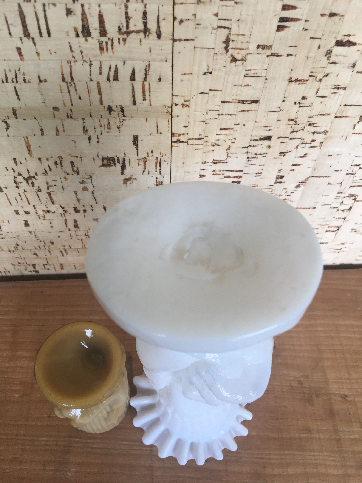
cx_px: 181
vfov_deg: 61.7
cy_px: 242
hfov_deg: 48.2
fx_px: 404
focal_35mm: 29
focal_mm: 4.15
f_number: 2.2
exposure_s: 1/100
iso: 40
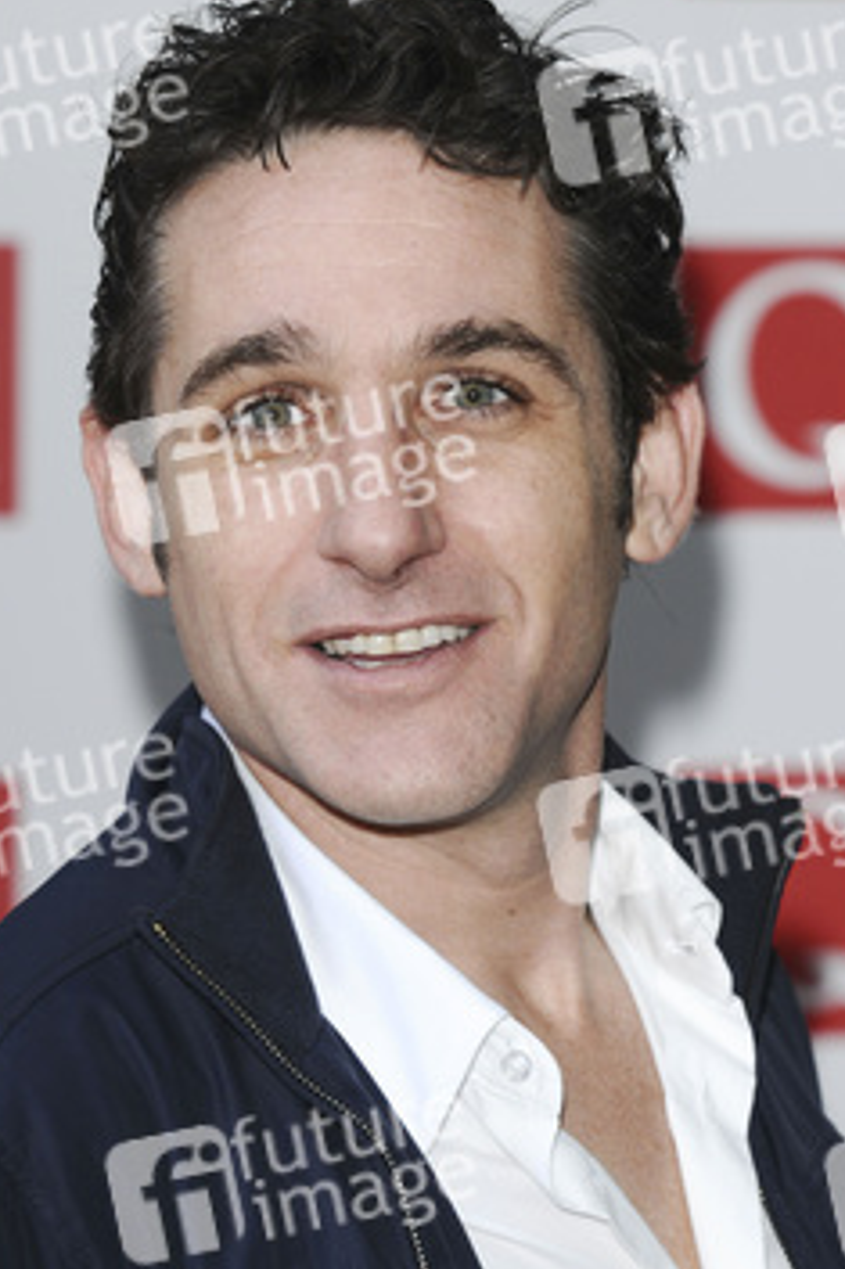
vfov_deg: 11.5
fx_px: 6293
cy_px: 640
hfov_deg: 7.7
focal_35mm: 179
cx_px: 397
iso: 320
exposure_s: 1/200
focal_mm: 105
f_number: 4.5
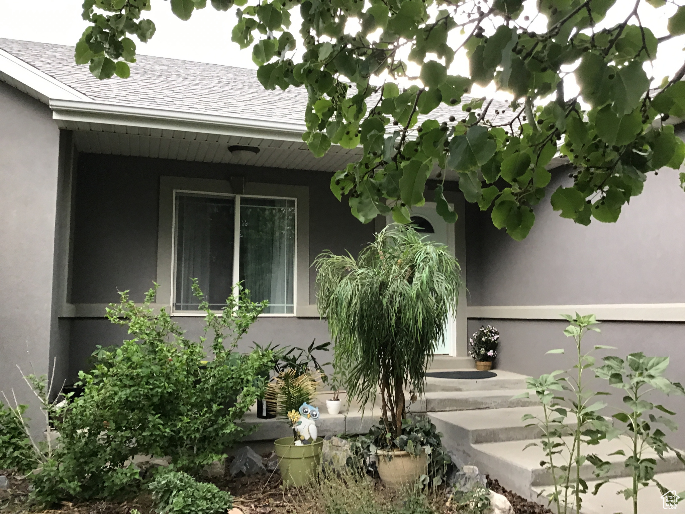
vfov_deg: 45.4
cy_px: 257
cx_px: 342
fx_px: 613
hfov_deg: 58.4
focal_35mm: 31
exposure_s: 1/30
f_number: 2.4
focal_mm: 3.3
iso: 40
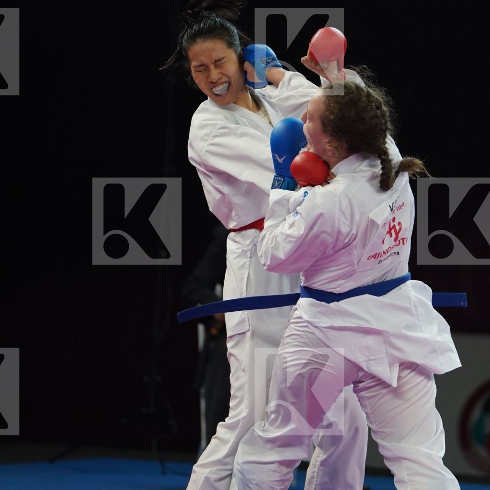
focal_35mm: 299
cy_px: 221
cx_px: 299
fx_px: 4788
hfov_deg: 5.9
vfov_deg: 5.9
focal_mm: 200
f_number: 2.8
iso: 1600
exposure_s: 1/1000
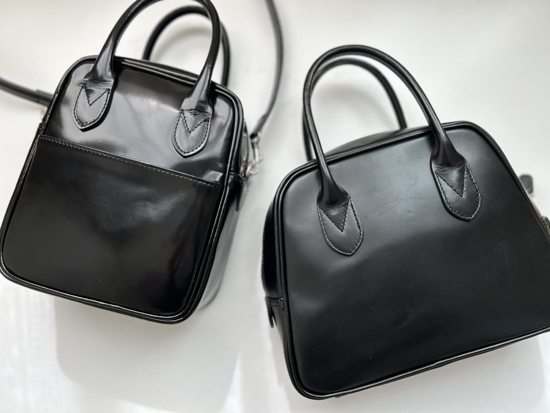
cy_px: 206
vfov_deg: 53.1
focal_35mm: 26
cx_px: 275
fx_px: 413
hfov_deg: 67.3
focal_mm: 5.7
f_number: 1.5
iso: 40
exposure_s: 1/250
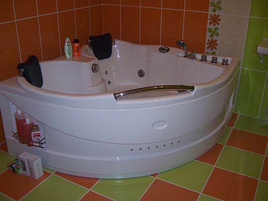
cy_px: 100
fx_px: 279
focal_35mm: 36
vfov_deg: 39.6
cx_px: 134
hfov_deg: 51.4
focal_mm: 6.2
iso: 125
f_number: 2.8
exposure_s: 1/60
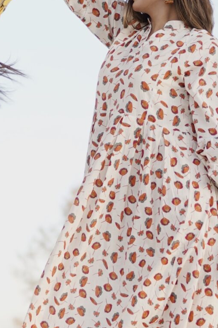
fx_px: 1590
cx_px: 19
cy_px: 111
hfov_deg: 7.8
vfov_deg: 11.7
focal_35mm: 175
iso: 100
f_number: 1.4
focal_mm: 35
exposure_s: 1/640
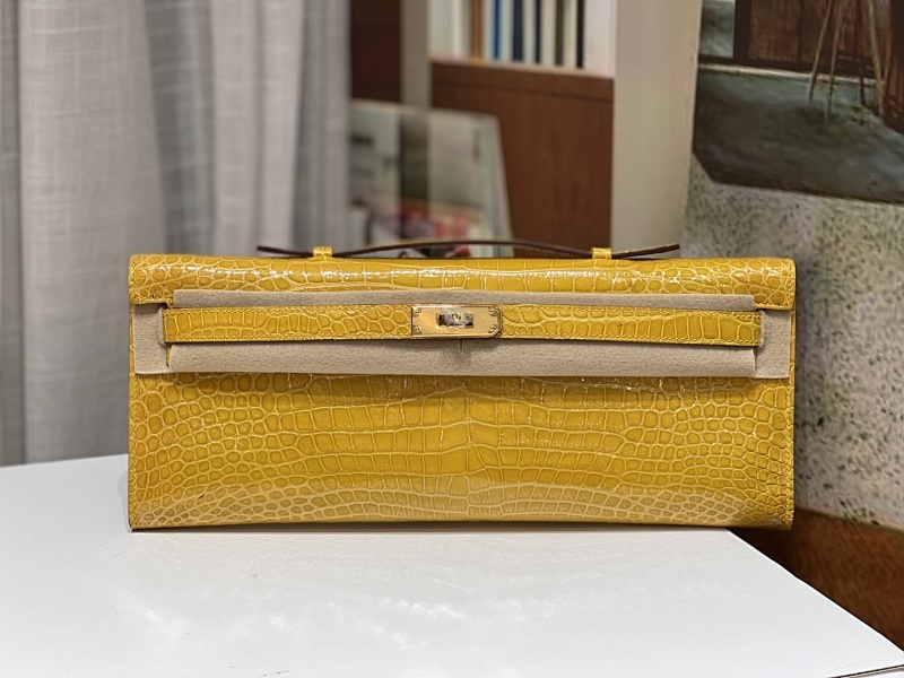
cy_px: 339
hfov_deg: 25.3
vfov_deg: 19.1
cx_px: 452
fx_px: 2011
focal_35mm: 77
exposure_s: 1/100
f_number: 2.8
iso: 50
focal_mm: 9
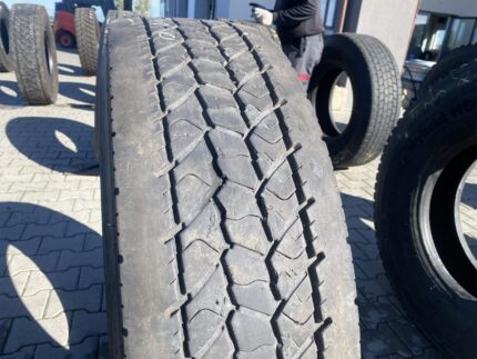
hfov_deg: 67.3
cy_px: 180
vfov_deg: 53.1
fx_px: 358
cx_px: 238
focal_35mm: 26
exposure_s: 1/1053
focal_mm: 4.25
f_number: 1.8
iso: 32
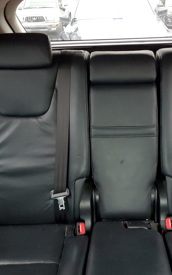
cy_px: 140
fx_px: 292
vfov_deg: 50.4
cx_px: 114
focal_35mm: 39
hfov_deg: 32.5
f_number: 1.5
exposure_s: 1/60.2
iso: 407
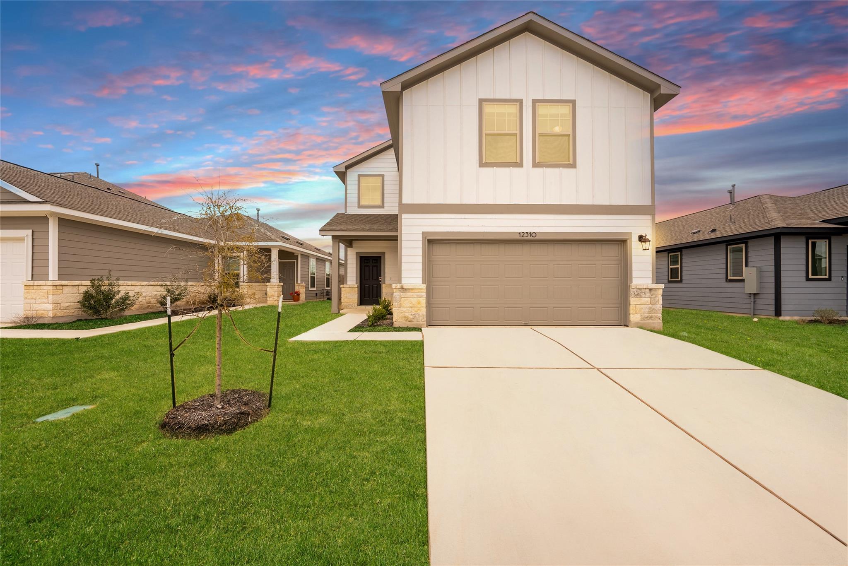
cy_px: 283
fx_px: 306
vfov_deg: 85.5
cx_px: 424
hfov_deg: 108.3
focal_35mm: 13
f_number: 5.6
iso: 800
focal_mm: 13
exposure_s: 1/6400
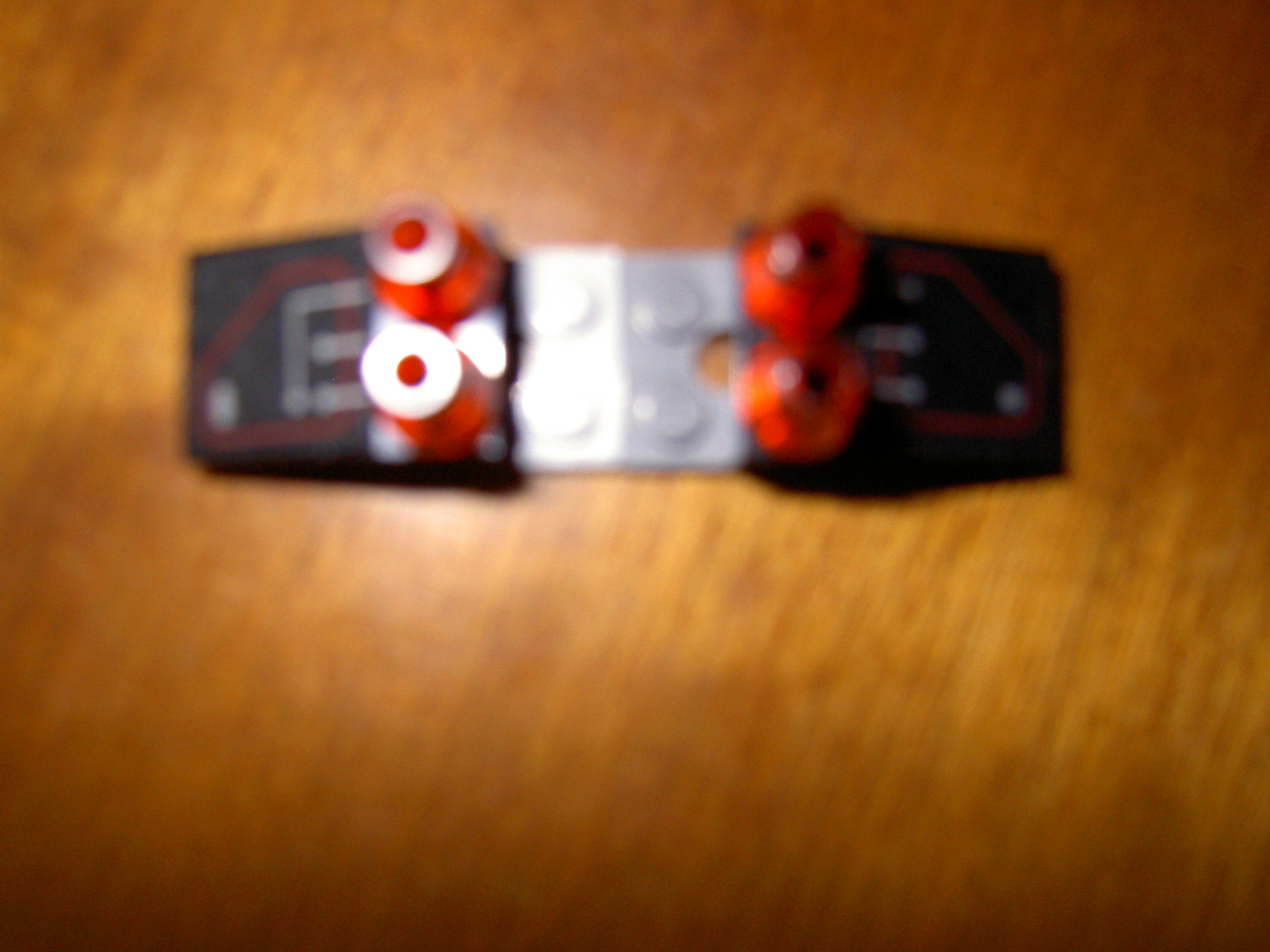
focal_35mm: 34
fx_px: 1247
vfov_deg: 41.8
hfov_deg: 54.0
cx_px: 635
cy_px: 476
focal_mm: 5.6
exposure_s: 1/60
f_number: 2.8
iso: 100
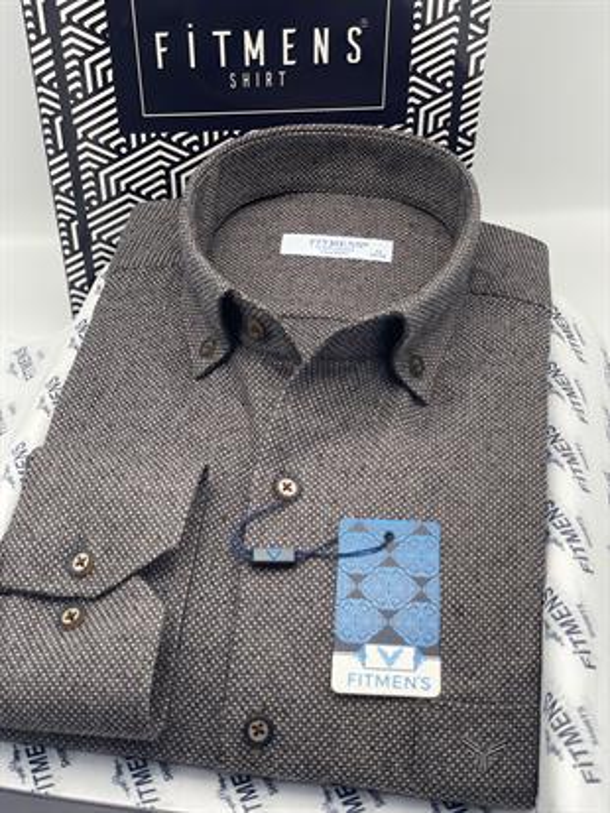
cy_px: 406
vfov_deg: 36.8
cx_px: 305
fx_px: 1221
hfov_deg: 28.0
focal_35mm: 52
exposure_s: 1/122
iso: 32
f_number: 2
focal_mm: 6
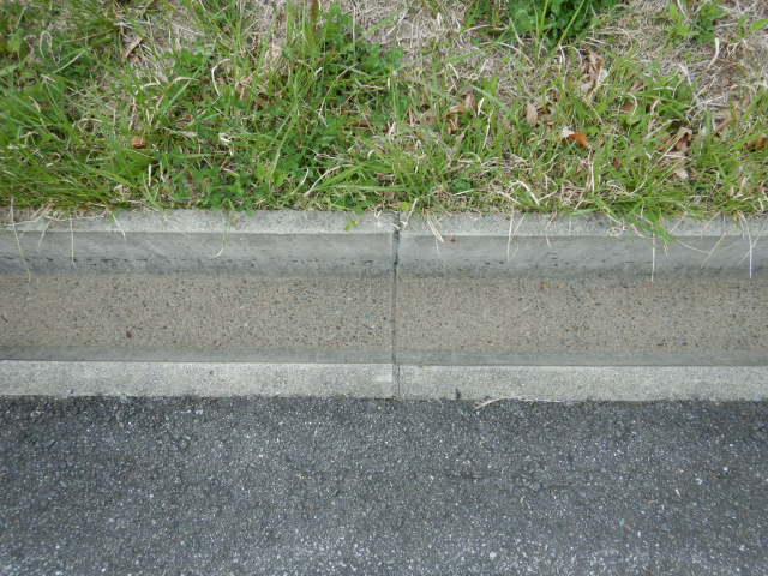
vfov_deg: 56.8
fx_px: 532
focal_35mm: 24
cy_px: 288
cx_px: 384
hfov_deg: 71.6
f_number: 2.8
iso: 200
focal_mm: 4.3
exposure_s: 1/640
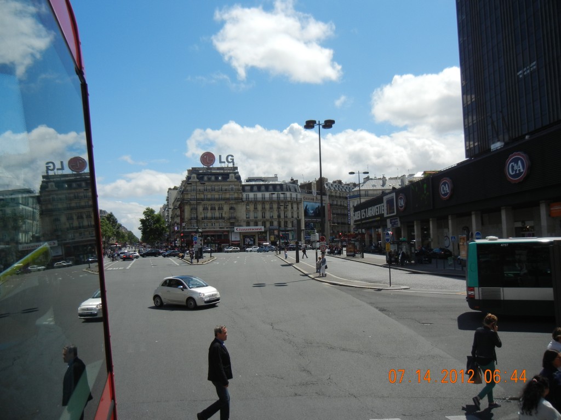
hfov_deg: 60.0
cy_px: 210
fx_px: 486
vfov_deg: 46.8
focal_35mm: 30
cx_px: 280
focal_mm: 5.4
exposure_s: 1/630
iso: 160
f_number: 7
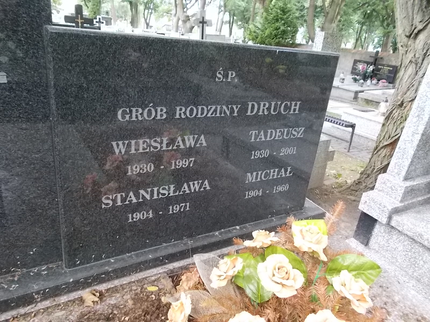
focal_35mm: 26
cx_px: 215
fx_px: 323
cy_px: 161
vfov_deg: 53.1
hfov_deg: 67.3
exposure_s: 1/125
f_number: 3.2
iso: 400
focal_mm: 4.6
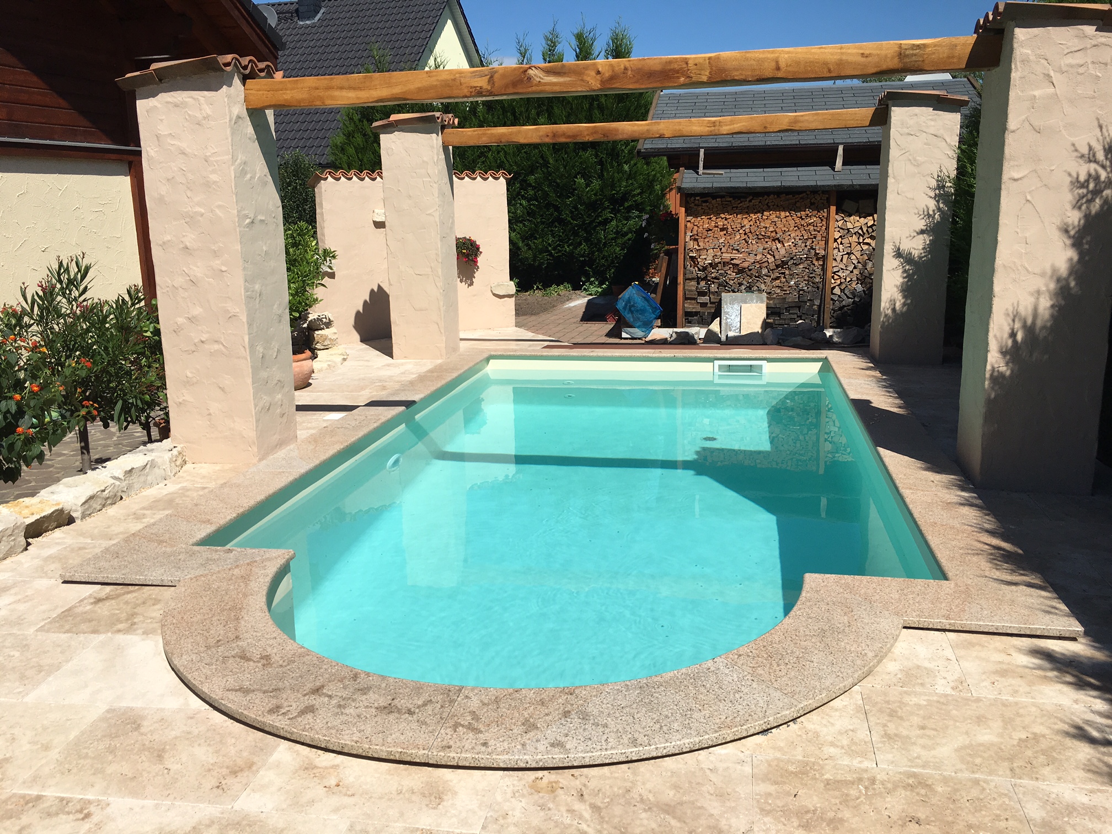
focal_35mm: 29
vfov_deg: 48.2
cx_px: 556
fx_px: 932
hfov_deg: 61.7
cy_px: 417
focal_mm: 4.15
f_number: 2.2
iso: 25
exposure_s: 1/2849
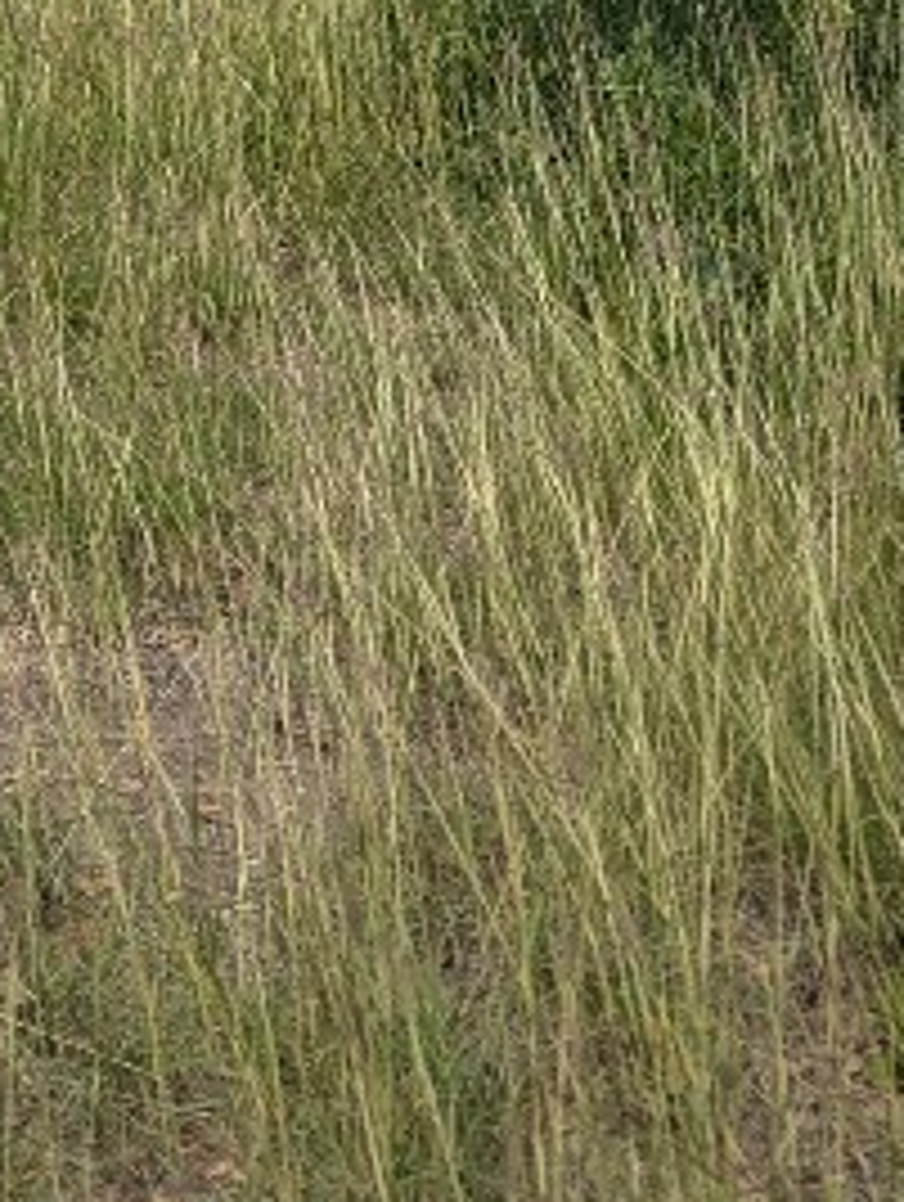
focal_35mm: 69
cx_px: -279
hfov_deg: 19.6
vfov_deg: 23.7
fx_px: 2397
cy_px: -477
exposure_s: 1/2571
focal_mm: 6.81
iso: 47
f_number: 1.85
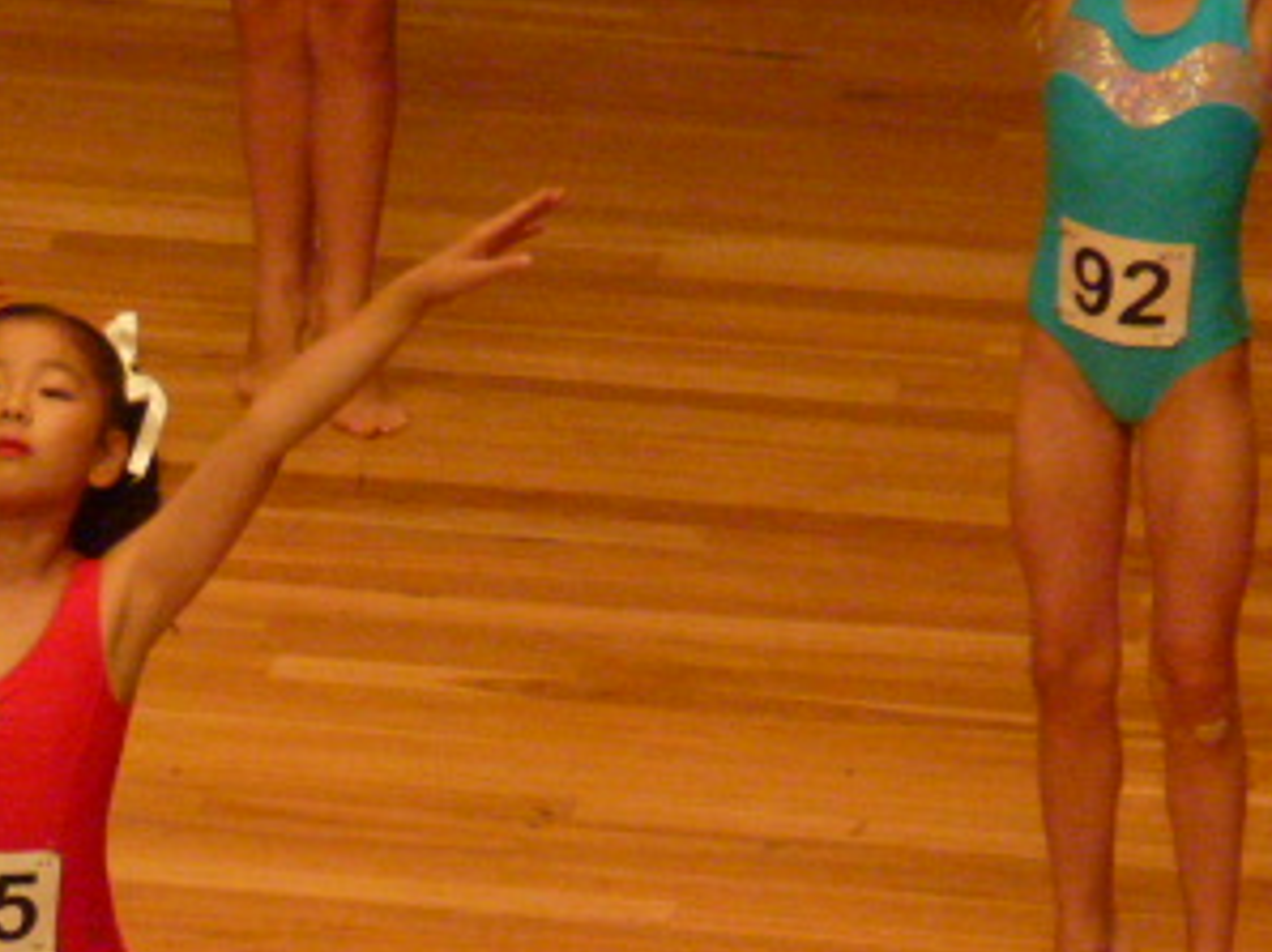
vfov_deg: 1.8
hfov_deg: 2.4
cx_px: 81
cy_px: 935
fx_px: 30291
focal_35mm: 825
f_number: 5.9
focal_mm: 68.8
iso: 800
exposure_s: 1/250
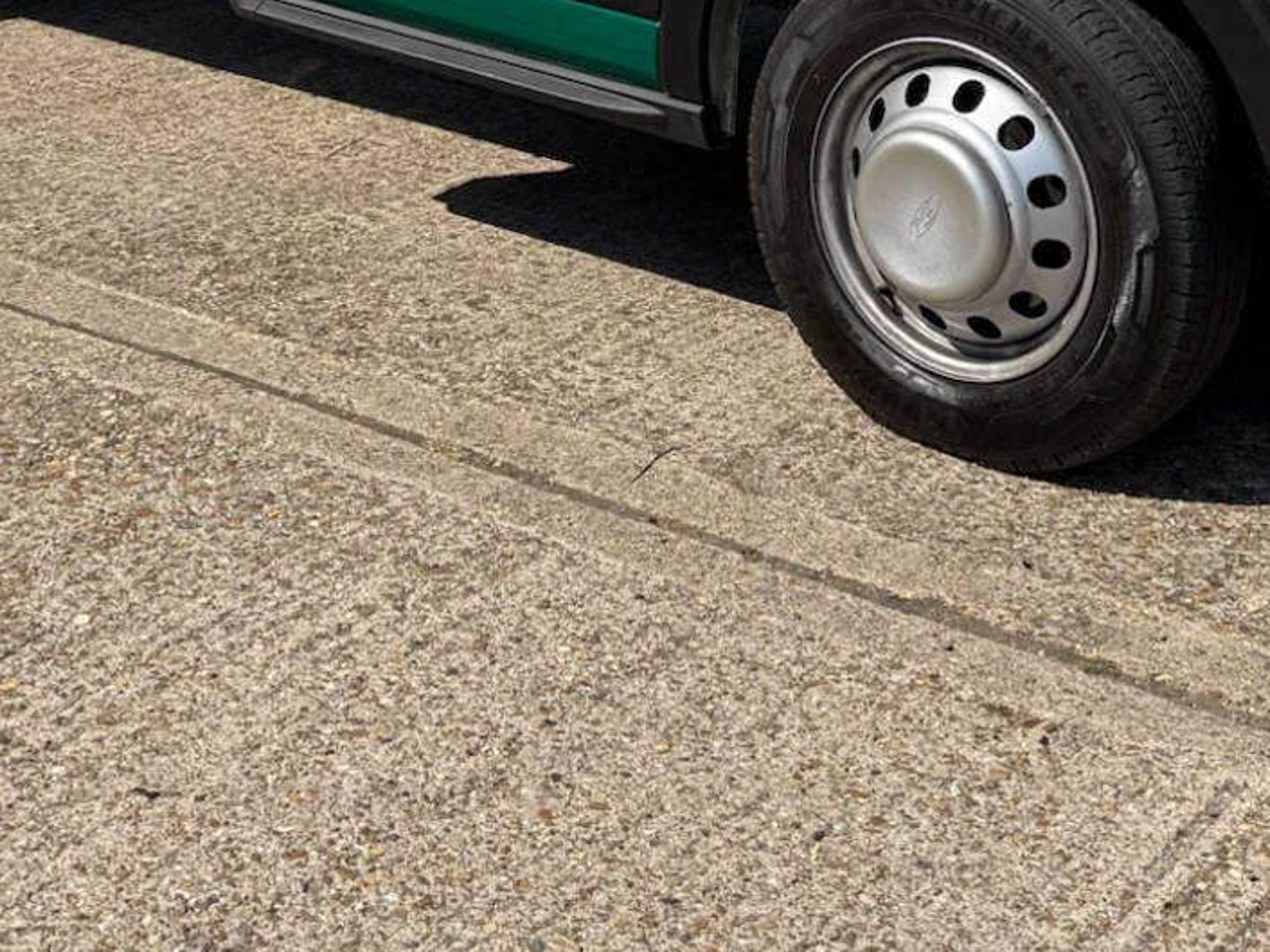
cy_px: -371
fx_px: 2494
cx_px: 572
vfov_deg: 19.5
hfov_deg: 28.6
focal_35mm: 68
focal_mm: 6.76
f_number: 1.78
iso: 80
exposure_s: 1/7353
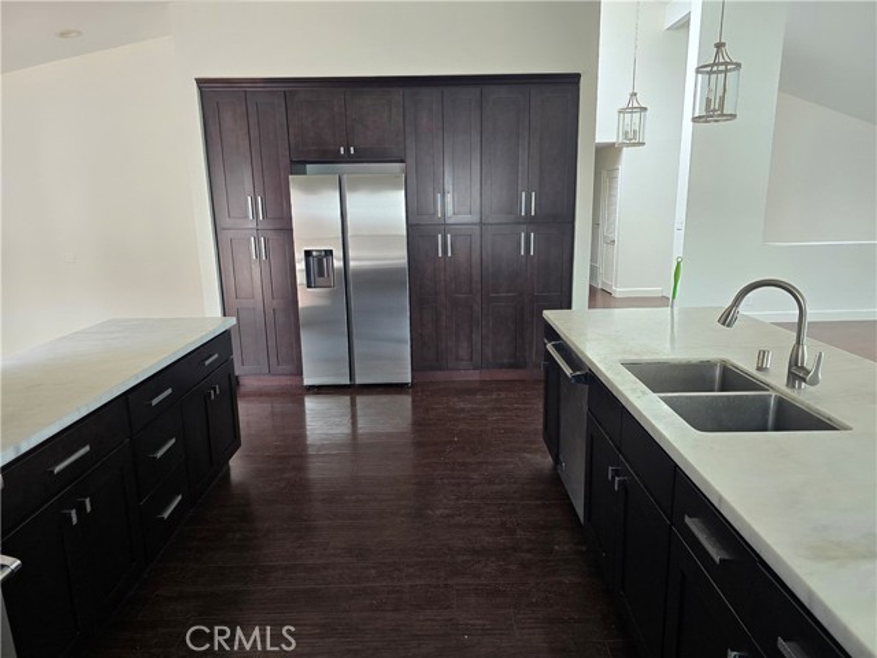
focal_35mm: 23
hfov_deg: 73.9
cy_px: 329
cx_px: 438
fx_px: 583
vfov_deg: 58.9
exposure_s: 1/180
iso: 160
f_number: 1.7
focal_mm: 6.3
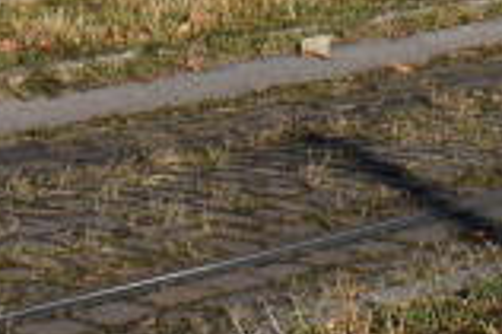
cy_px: -705
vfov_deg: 5.5
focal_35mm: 234
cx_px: 407
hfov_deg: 8.8
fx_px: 3260
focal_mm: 24
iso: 200
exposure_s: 1/500
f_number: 11
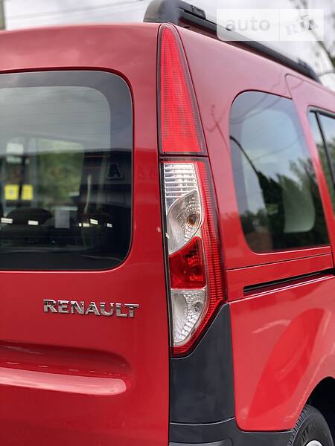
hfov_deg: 28.0
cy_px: 223
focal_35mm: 52
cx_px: 168
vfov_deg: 36.8
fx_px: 671
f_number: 2
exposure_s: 1/122
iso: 160
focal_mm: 6
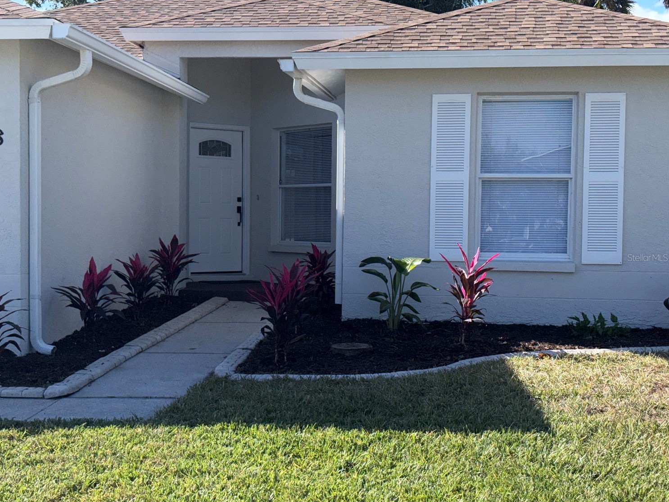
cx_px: 310
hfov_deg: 34.3
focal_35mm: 56
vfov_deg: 26.1
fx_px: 1082
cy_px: 257
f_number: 1.6
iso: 25
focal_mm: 5.96
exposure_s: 1/4329
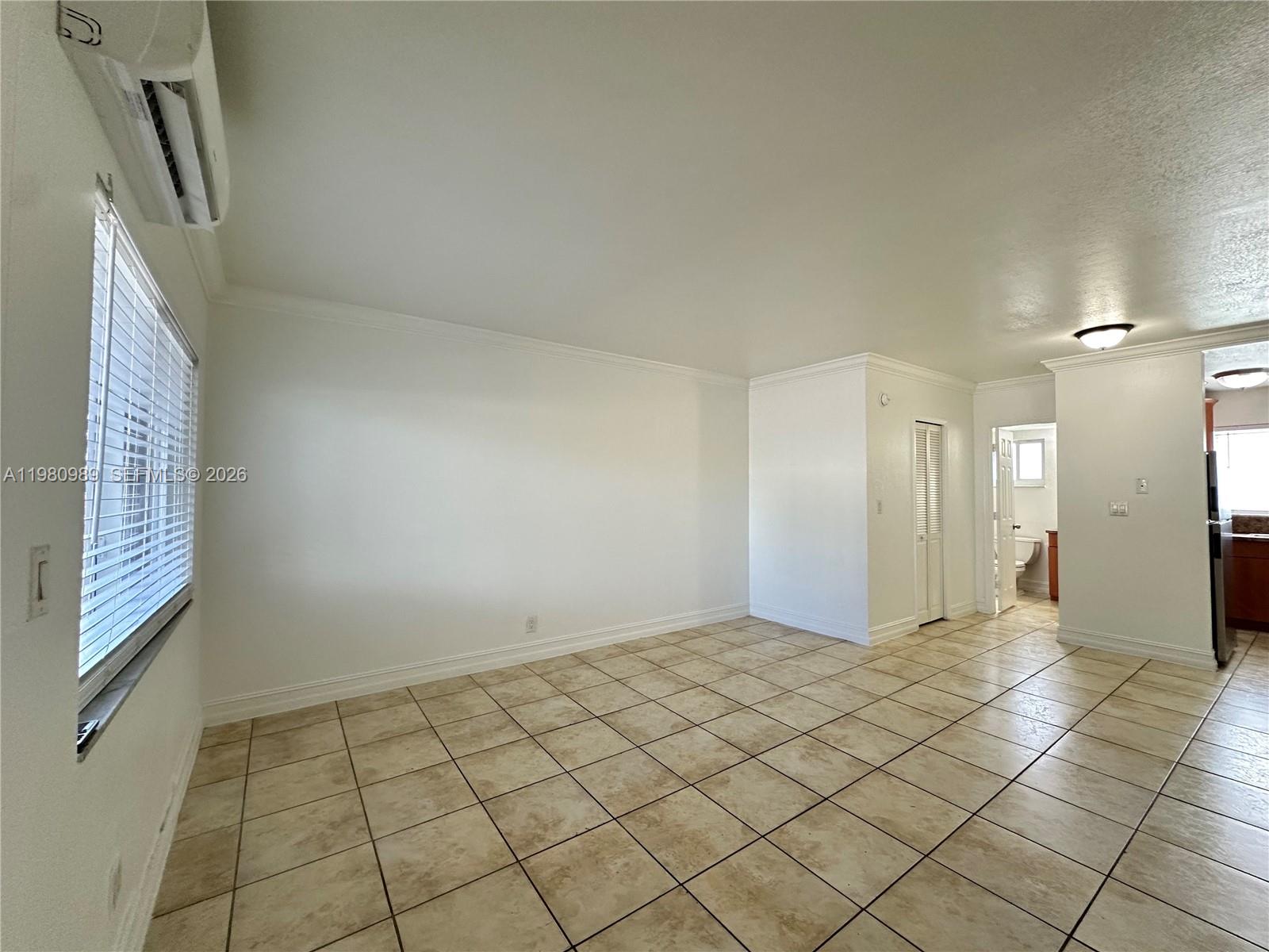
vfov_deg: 85.7
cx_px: 634
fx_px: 513
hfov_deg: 102.1
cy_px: 476
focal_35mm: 14
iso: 200
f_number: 2.2
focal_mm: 2.22
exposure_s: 1/120
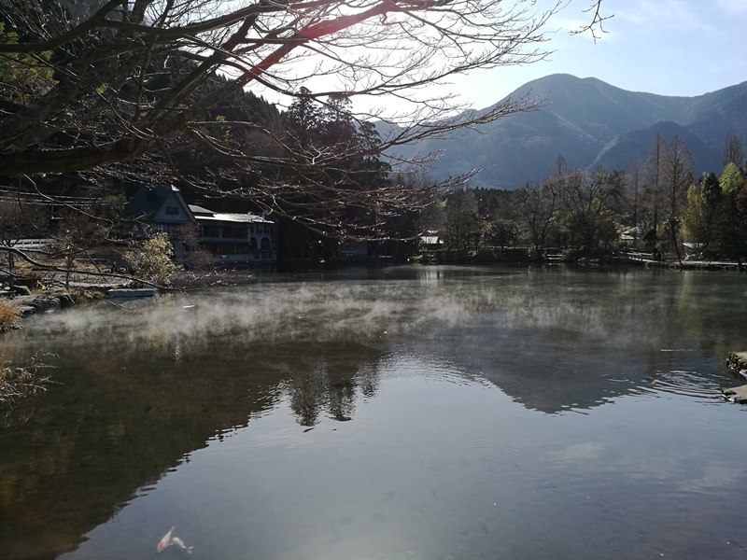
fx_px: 583
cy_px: 280
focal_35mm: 27
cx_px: 374
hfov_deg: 65.3
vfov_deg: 51.4
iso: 50
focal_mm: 4.5
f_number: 2.2
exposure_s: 1/1117
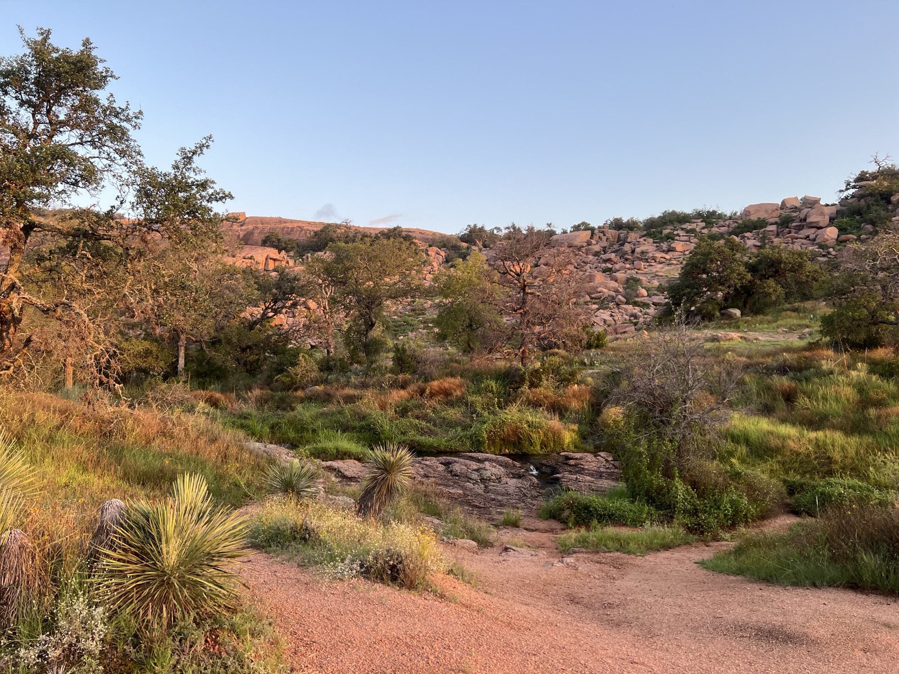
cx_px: 450
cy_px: 337
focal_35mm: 26
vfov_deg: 53.1
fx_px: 675
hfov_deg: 67.3
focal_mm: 5.7
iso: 50
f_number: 1.5
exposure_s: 1/368
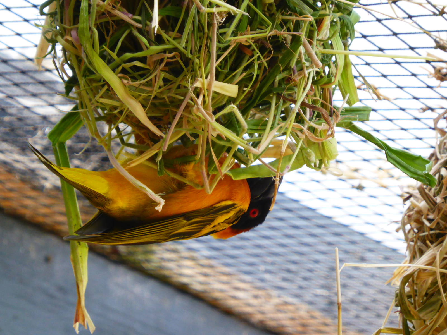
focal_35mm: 336
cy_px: 168
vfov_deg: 4.4
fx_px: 4339
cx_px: 224
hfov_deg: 5.9
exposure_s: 1/100
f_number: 5.9
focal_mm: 60
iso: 320
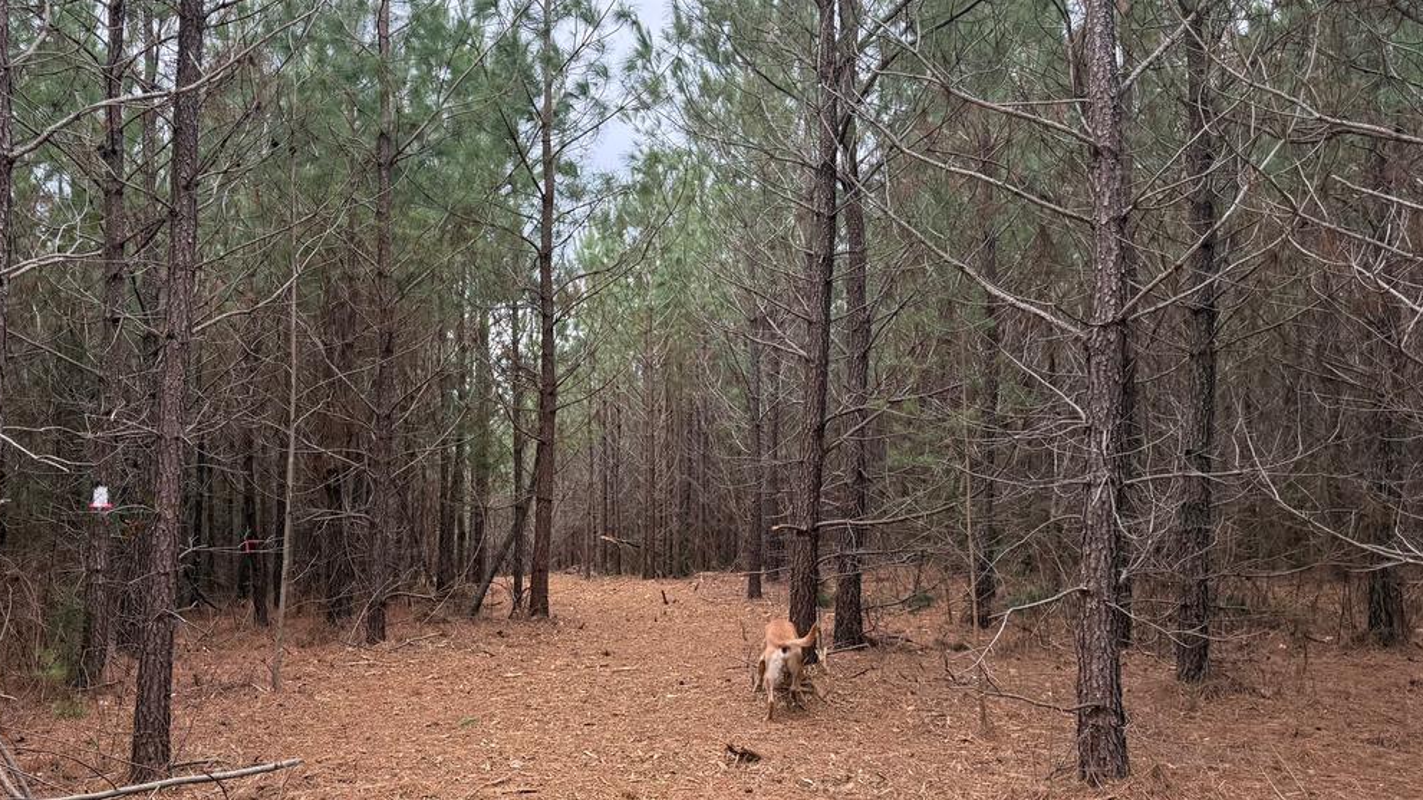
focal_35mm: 38
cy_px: 428
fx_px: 1434
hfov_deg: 51.7
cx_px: 467
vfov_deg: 31.2
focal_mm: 6.76
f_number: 1.78
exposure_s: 1/387
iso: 100
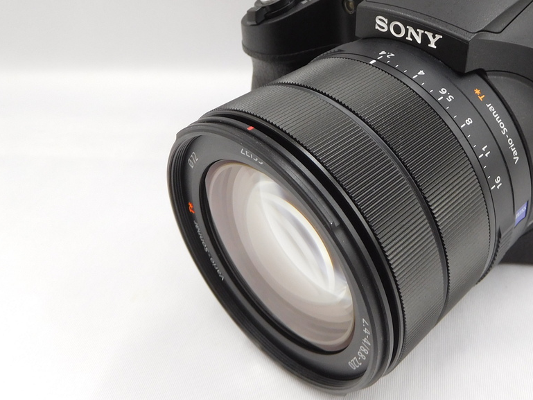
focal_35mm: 39
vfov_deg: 36.6
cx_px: 408
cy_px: 146
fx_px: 601
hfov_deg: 46.0
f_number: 3.4
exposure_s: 1/30
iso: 180
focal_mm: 4.5
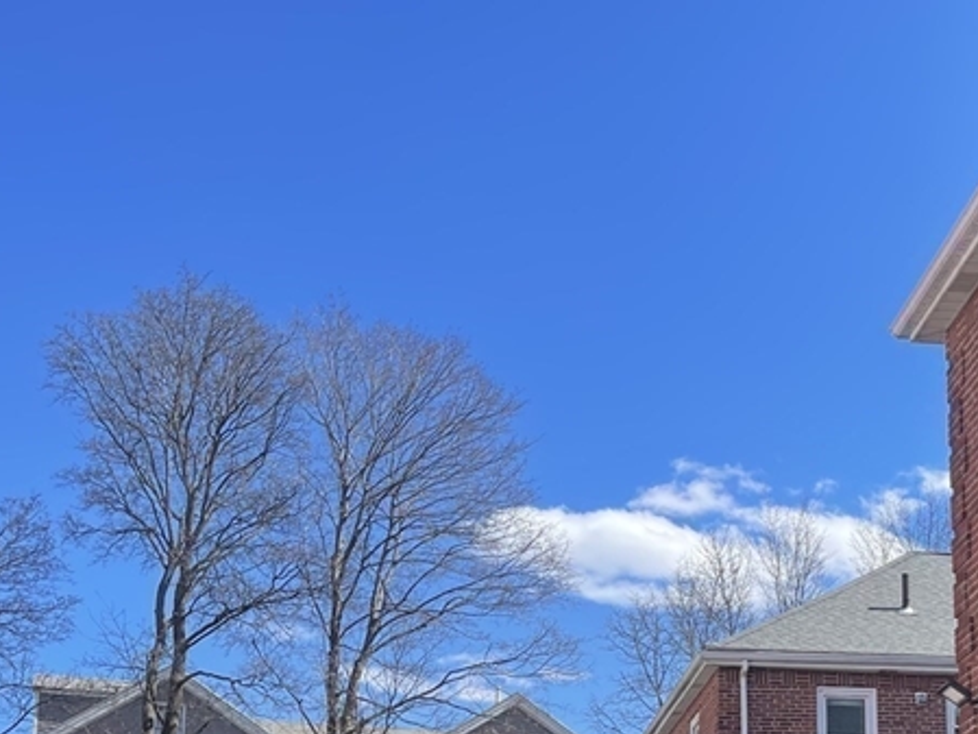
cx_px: 773
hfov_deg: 32.9
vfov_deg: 24.6
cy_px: 723
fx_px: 1611
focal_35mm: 57
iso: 32
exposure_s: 1/2083
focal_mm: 5.1
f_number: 1.6
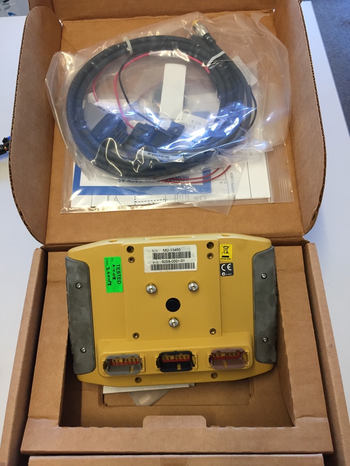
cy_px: 233
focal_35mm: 29
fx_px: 391
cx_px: 175
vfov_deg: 61.7
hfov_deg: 48.2
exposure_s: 1/33
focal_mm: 4.15
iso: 64
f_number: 2.2
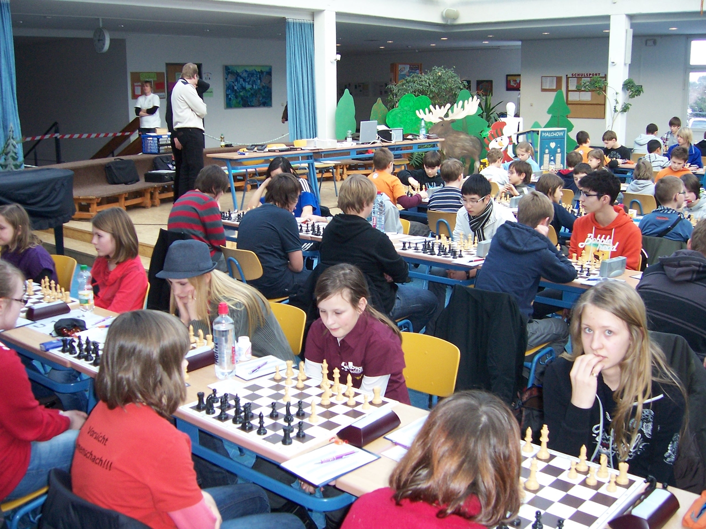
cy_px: 264
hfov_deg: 51.4
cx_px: 353
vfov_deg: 39.7
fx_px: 734
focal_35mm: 36
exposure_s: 1/60
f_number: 3
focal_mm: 6
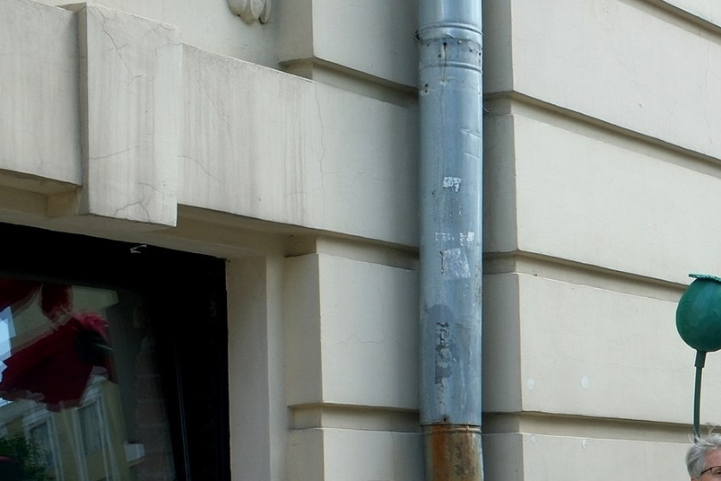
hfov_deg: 21.4
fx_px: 1722
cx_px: 930
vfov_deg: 15.5
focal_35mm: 86
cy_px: 509
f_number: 8
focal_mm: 18
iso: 320
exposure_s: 1/140
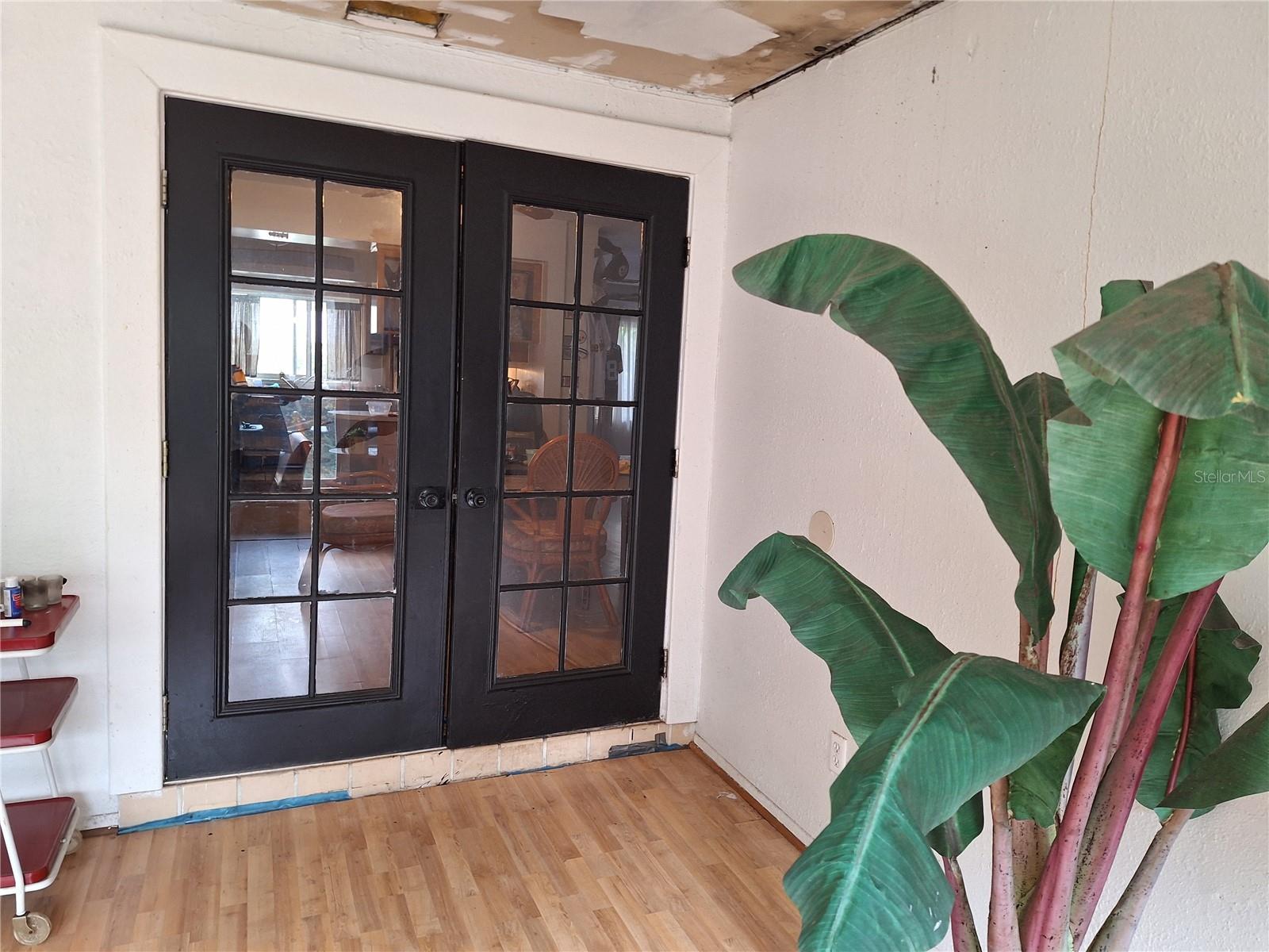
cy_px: 476
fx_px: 843
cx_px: 634
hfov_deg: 73.9
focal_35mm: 23
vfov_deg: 58.9
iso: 125
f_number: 1.8
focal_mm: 5.54
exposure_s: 1/40
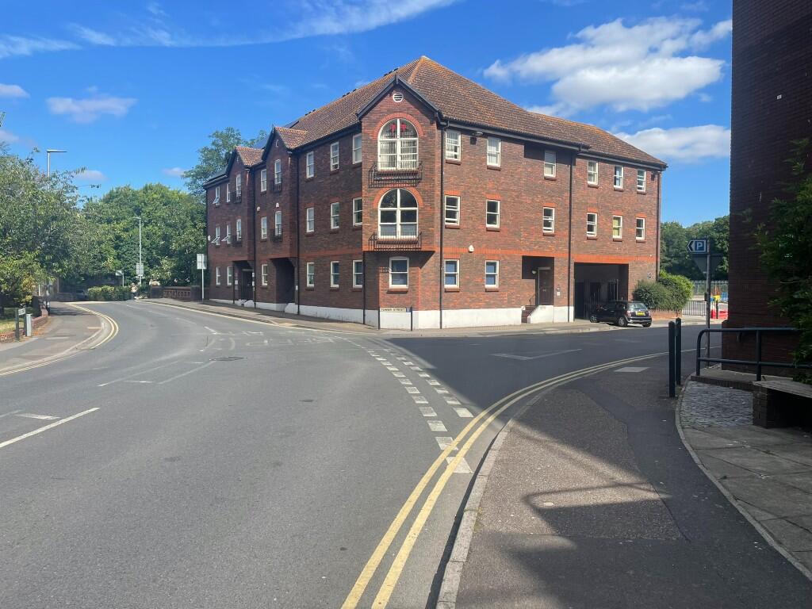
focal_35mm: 26
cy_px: 304
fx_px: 610
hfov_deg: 67.3
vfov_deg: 53.1
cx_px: 406
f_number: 1.6
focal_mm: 4.2
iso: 32
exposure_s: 1/2451
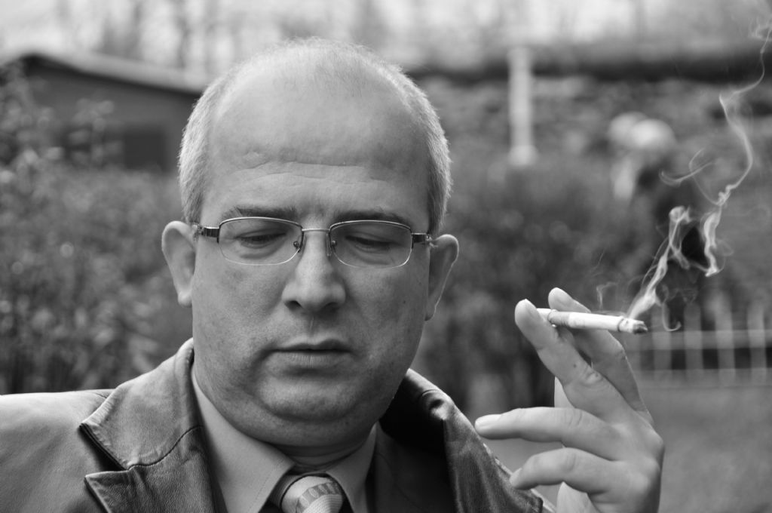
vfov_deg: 13.0
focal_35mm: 105
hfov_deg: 19.5
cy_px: 256
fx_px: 2249
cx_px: 386
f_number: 5
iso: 200
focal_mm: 70
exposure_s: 1/100
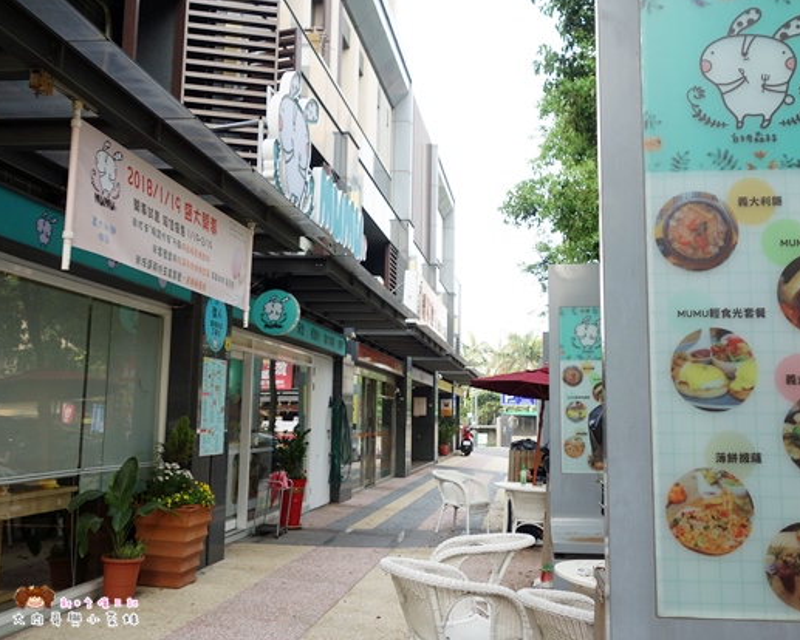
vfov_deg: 44.6
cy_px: 307
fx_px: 782
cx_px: 470
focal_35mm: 33
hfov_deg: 53.9
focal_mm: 10.4
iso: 125
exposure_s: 1/160
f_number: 3.5
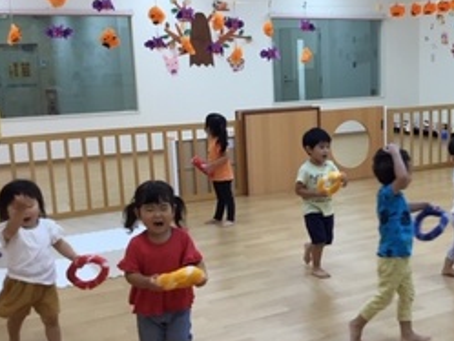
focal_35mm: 52
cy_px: 177
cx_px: 345
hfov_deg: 35.9
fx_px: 682
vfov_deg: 28.1
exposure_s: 1/40
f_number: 2.4
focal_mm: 3.3
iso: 25
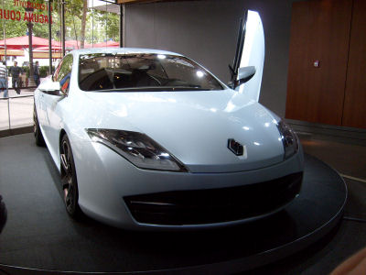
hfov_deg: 52.6
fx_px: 370
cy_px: 138
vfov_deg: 40.7
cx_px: 183
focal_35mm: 35
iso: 80
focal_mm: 5.8
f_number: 2.8
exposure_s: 1/180
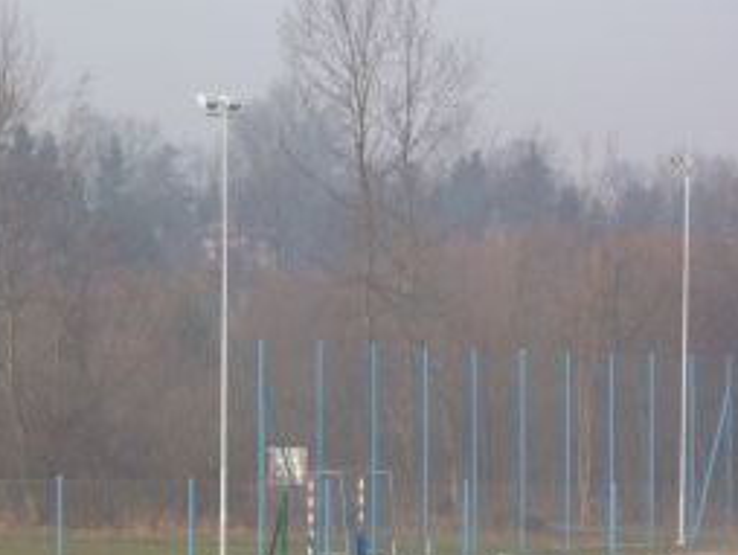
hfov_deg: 8.1
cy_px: 350
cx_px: 343
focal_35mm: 244
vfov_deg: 6.1
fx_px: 5207
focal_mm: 31.9
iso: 80
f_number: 4
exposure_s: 1/200
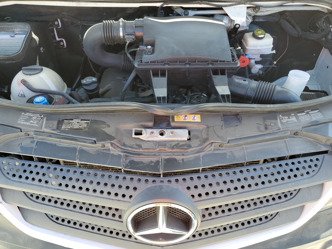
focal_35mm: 26
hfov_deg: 67.3
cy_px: 124
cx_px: 166
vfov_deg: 53.1
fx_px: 249
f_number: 1.5
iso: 50
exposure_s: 1/312
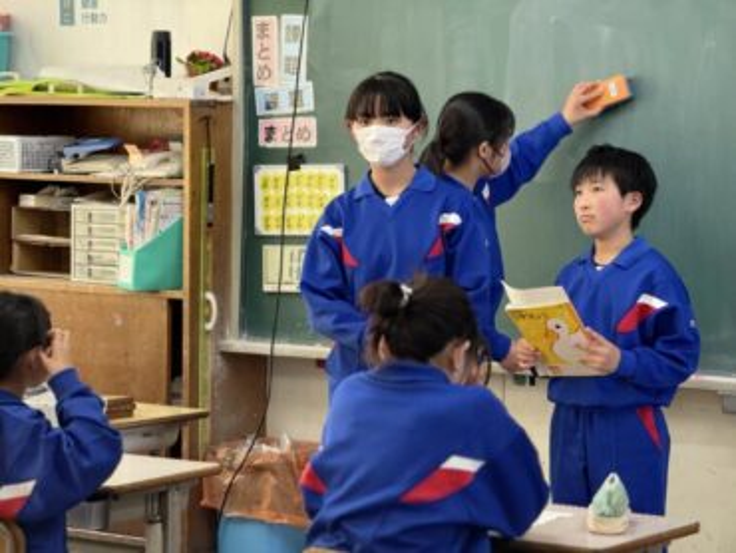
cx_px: 368
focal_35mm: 120
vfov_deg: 12.4
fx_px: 2553
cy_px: 276
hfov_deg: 16.4
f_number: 2.8
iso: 250
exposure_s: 1/120
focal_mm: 15.66
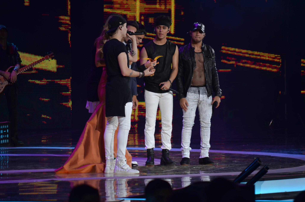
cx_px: 152
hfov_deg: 7.9
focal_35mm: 262
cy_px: 101
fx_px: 2219
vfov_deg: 5.2
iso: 800
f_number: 5.3
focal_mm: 175
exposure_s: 1/125
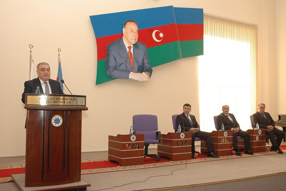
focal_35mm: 38
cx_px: 143
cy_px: 96
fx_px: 298
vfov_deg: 35.5
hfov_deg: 51.3
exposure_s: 1/100
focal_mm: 25
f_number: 5.6
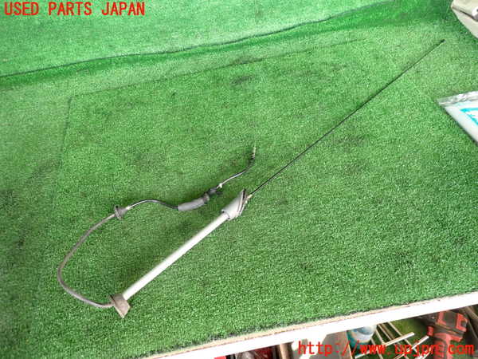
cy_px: 180
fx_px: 345
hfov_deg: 69.4
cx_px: 239
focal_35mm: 25
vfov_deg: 54.9
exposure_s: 1/60
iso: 125
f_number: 2
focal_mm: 4.5
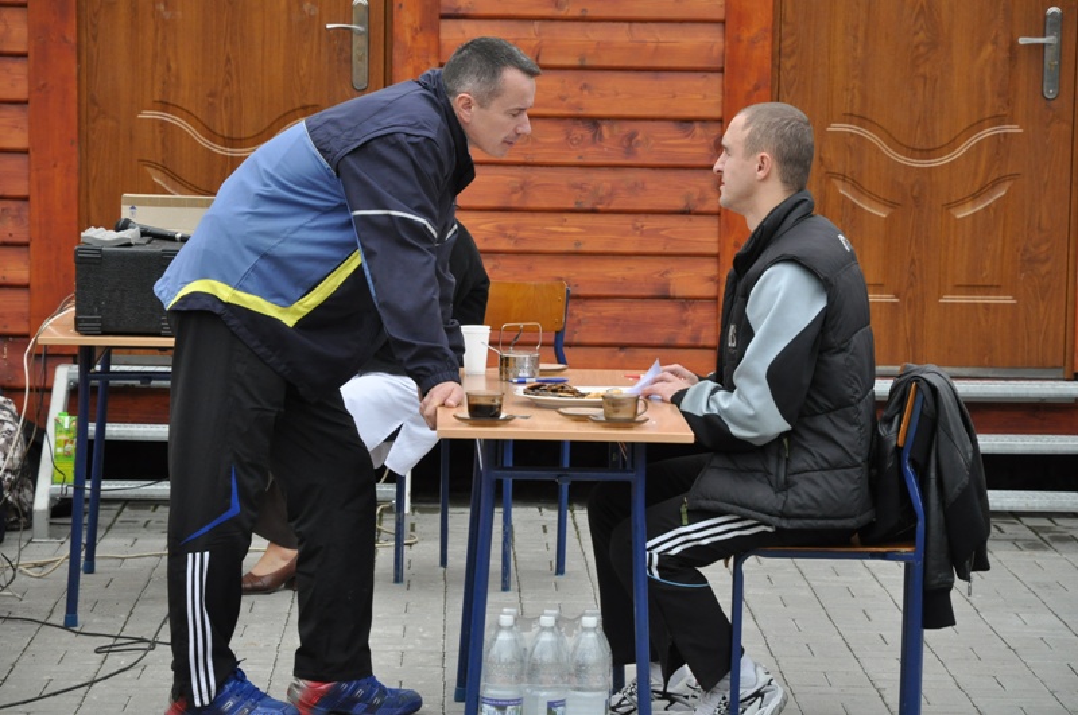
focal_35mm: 128
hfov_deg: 16.1
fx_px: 3812
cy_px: 358
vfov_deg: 10.7
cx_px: 539
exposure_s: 1/2000
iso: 1000
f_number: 5.6
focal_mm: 85
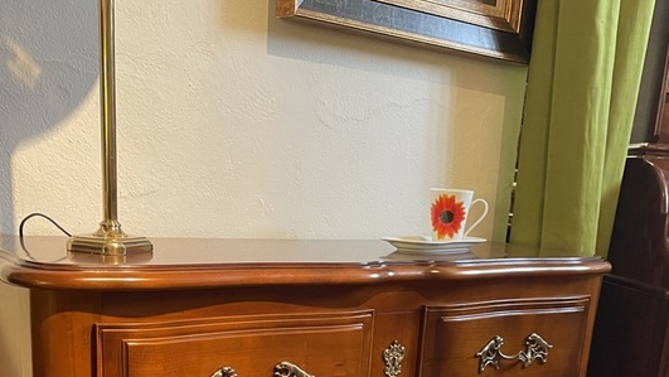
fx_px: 852
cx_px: 333
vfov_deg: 23.3
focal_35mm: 48
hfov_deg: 42.9
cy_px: 422
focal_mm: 4.2
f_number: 1.6
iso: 250
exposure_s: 1/50
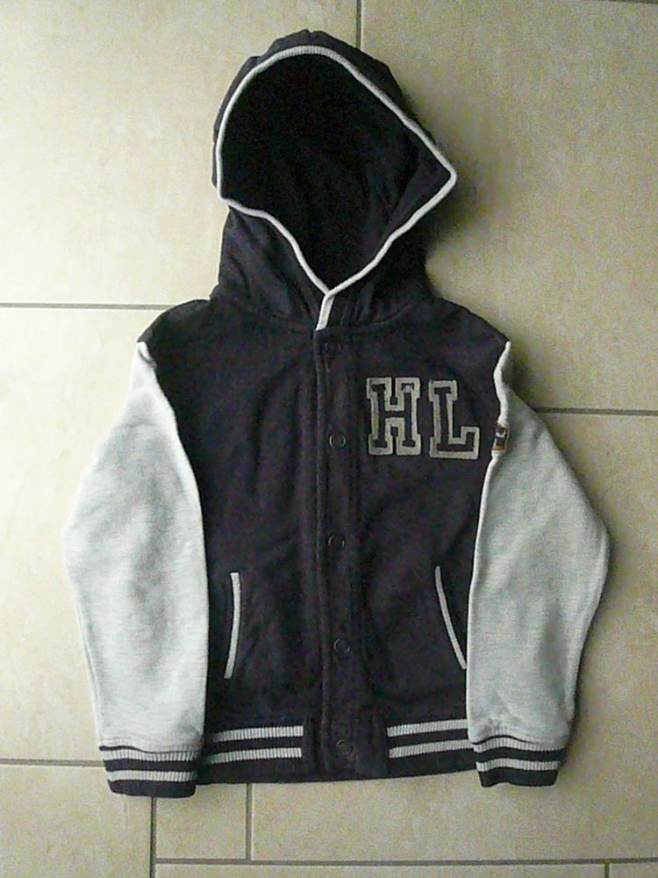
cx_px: 329
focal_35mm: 28
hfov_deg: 49.7
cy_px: 439
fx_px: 710
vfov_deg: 63.4
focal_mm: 4.6
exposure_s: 1/200
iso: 3200
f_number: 8
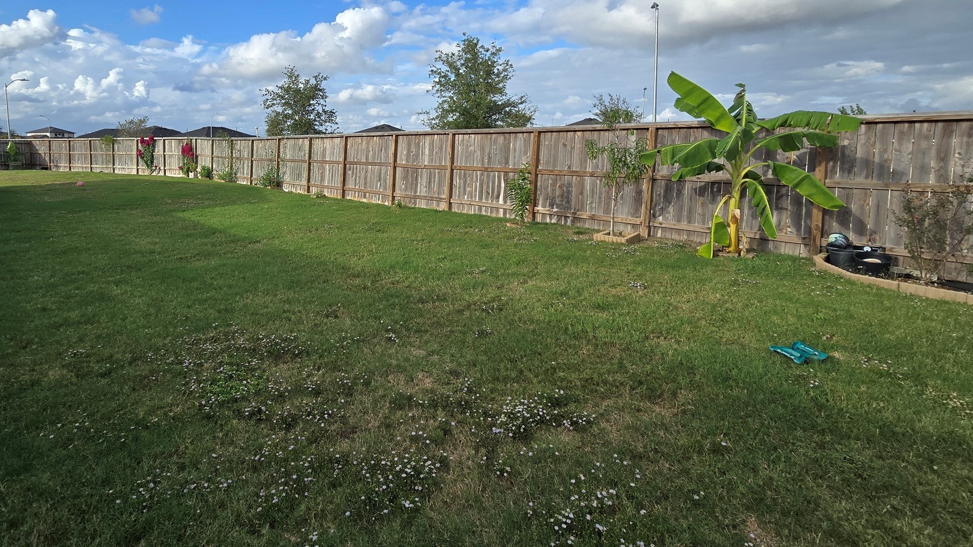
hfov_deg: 95.1
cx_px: 406
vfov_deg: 62.5
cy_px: 186
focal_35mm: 17
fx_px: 439
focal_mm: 2.2
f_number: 2.2
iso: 50
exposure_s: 1/1789
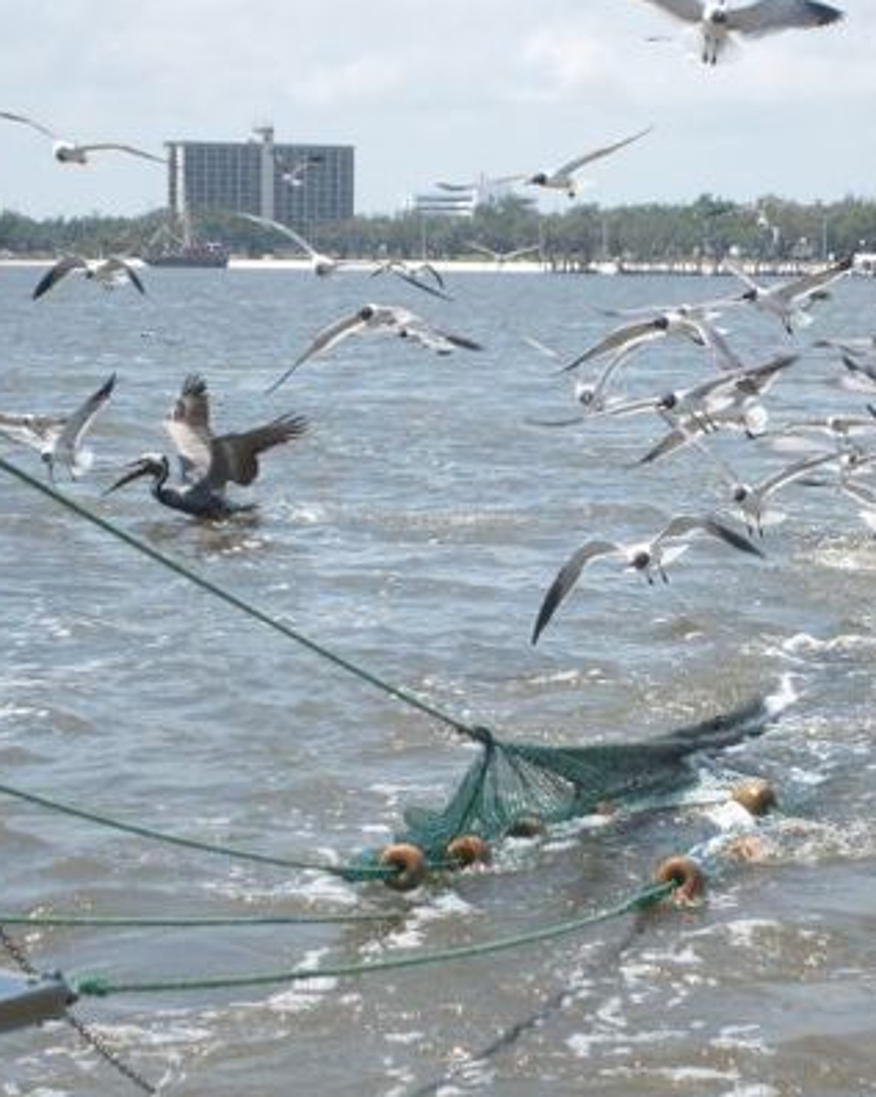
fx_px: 4510
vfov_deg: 13.9
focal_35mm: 139
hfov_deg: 11.1
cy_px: 547
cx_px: 568
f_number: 4.9
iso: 80
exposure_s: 1/750
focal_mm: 17.4
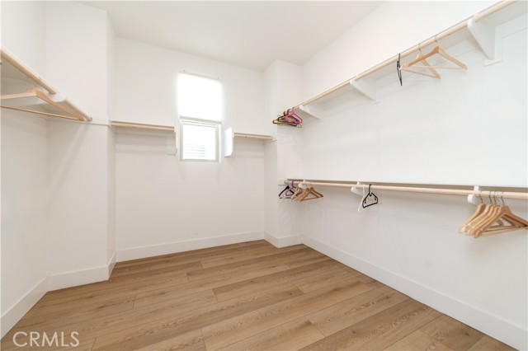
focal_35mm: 14
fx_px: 205
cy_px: 176
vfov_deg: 81.1
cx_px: 264
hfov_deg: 104.3
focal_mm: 14
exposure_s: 1/60
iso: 320
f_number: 4
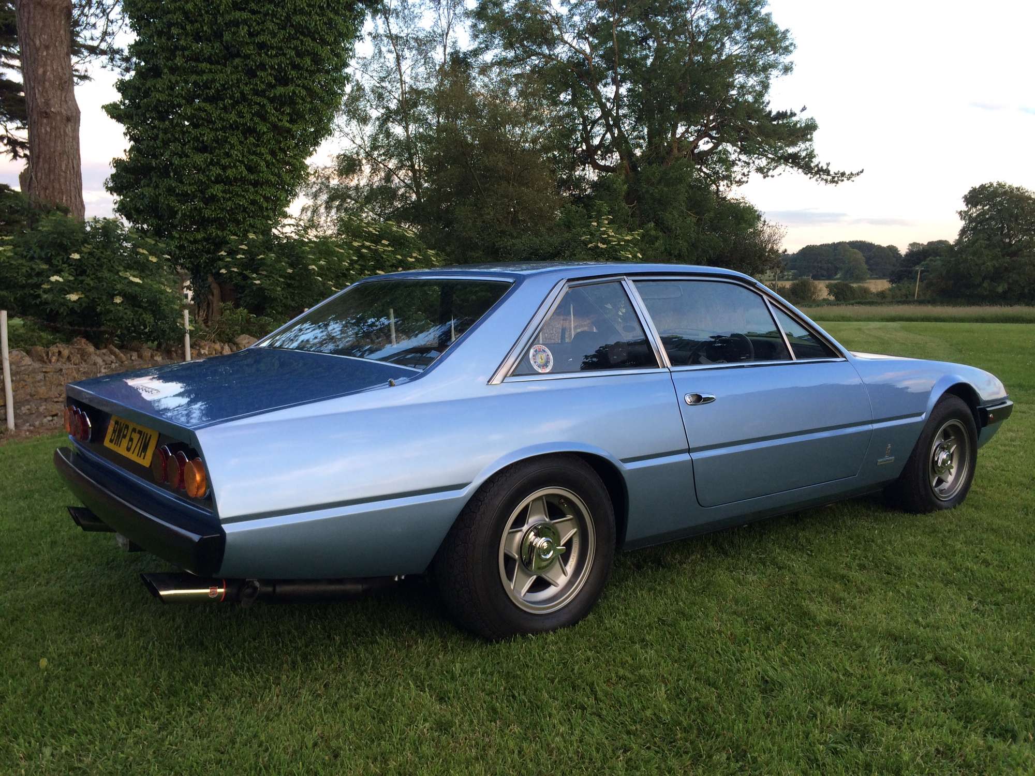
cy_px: 388
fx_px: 897
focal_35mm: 30
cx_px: 518
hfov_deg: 60.0
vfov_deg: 46.8
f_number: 2.2
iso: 40
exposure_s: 1/120
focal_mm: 4.12
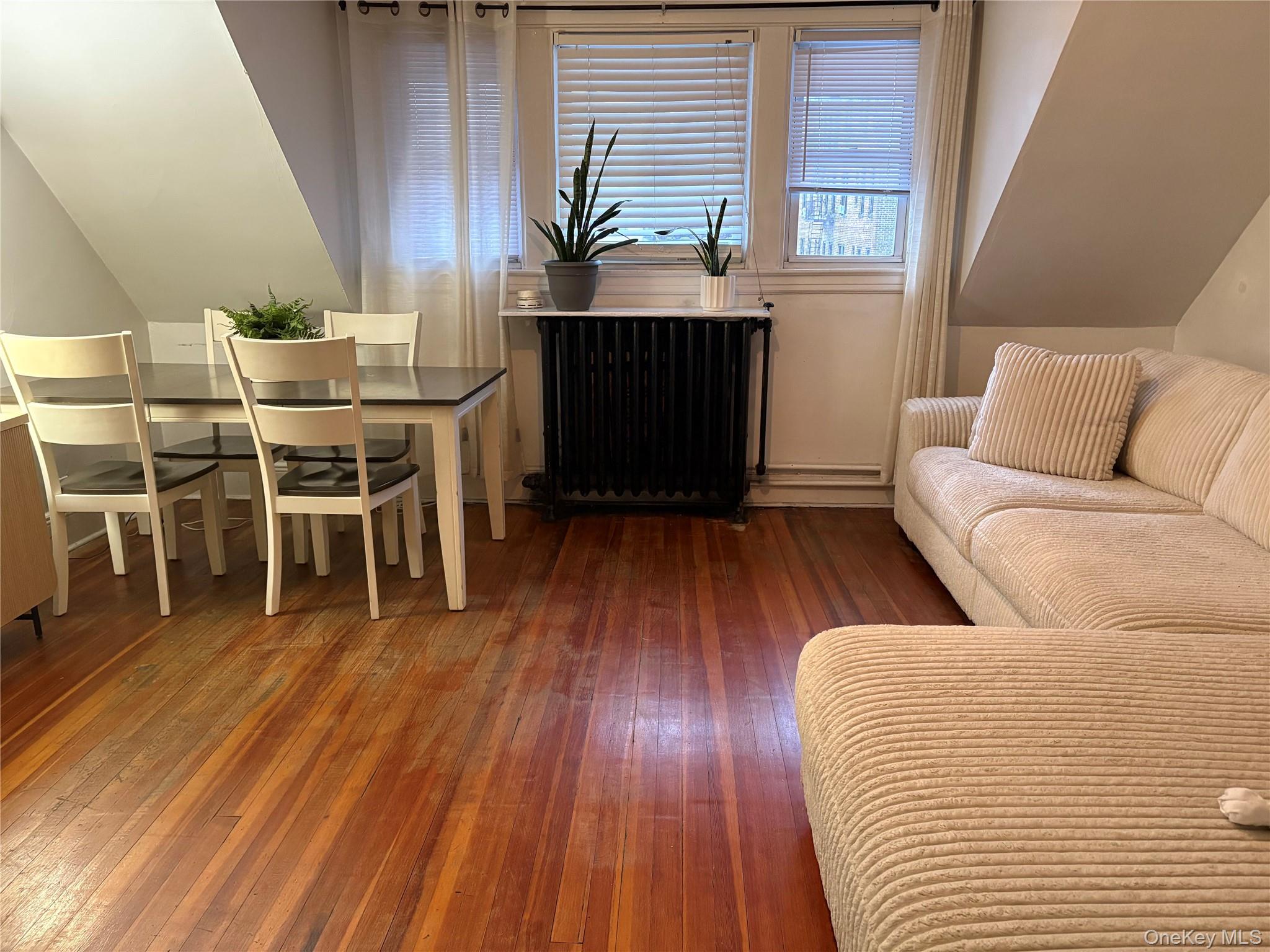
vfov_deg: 53.1
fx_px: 954
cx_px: 635
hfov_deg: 67.3
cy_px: 476
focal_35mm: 26
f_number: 1.6
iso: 500
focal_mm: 5.96
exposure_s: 1/60
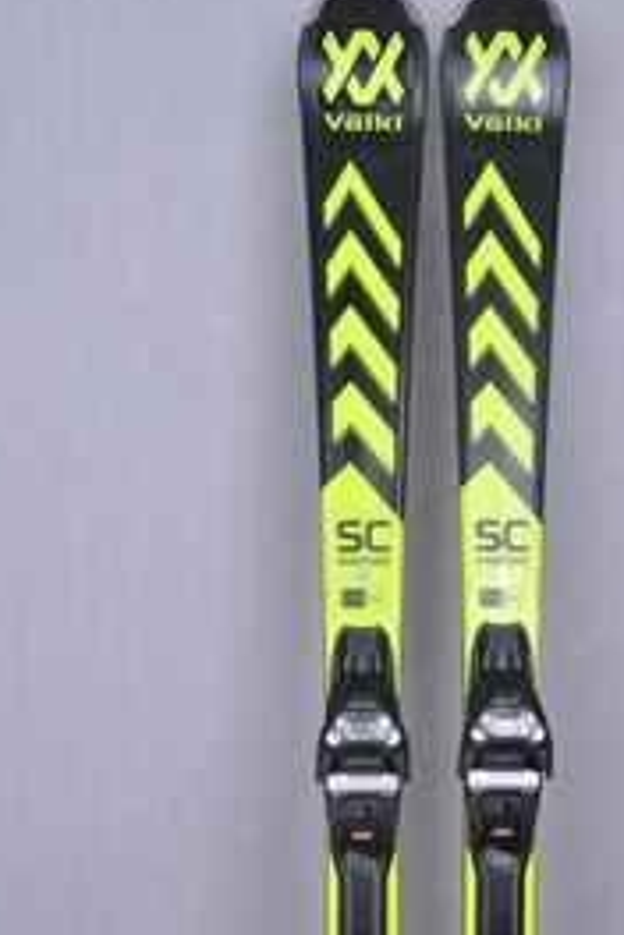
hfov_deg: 21.2
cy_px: 772
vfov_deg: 30.6
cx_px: 424
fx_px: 1660
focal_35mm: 64
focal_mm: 25
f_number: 9.5
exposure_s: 1/125
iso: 3200
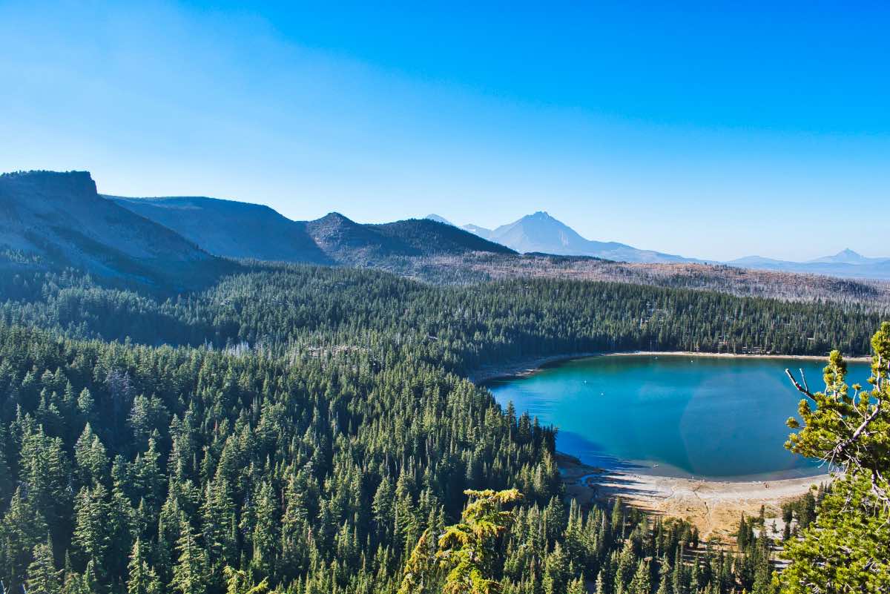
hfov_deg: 67.4
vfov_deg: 48.0
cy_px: 297
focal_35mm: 27
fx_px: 668
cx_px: 445
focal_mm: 18
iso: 400
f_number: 10
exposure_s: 1/320
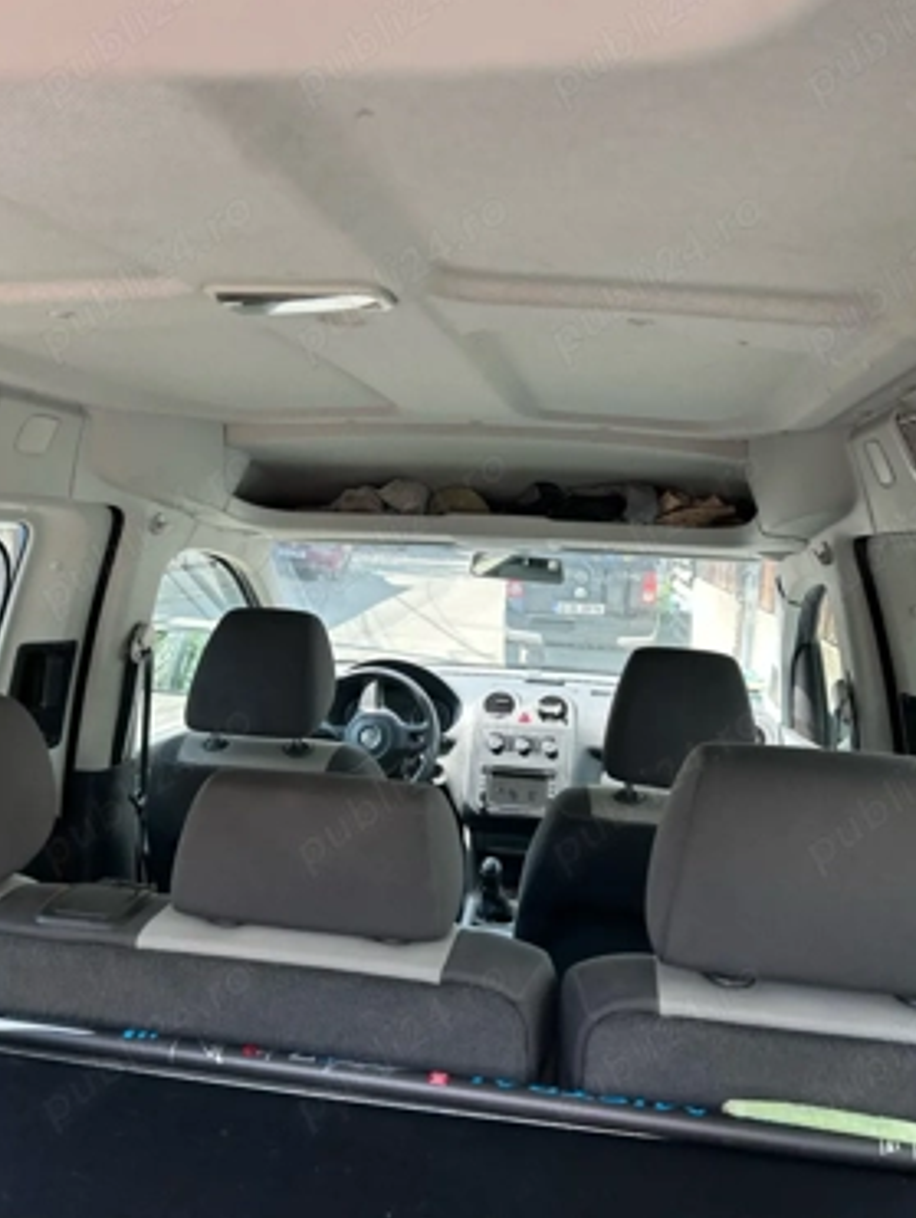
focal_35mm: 28
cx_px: 466
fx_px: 986
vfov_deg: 63.3
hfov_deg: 49.8
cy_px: 571
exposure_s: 1/205
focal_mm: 5.7
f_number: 1.5
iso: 40
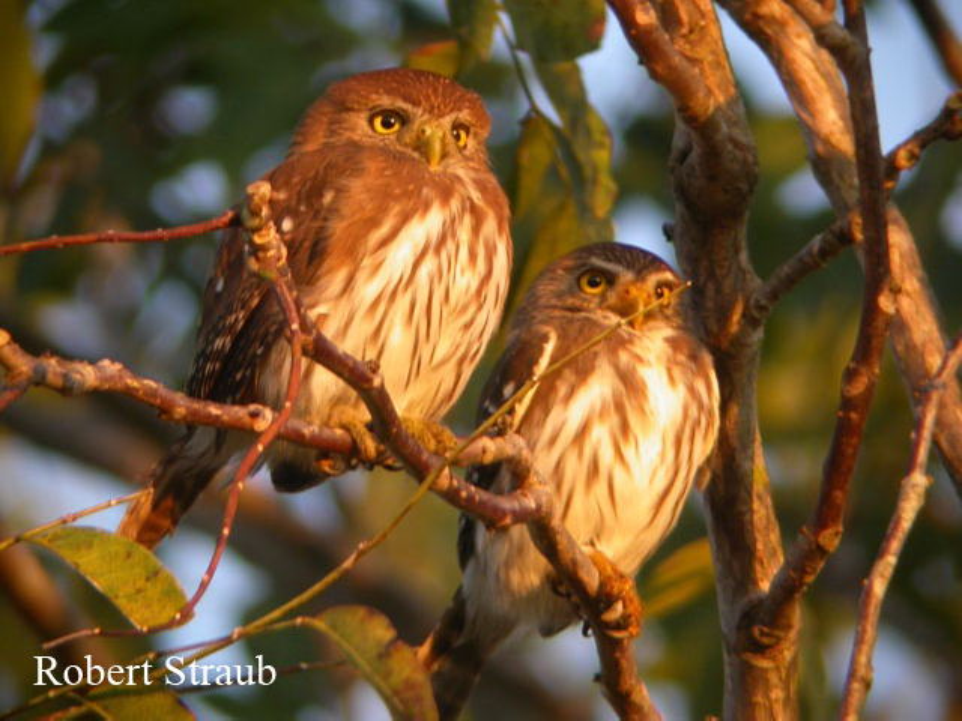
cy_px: 360
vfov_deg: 13.7
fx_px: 3001
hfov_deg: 18.2
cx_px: 481
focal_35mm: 108
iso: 100
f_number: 4.1
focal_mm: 22.4
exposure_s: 1/24
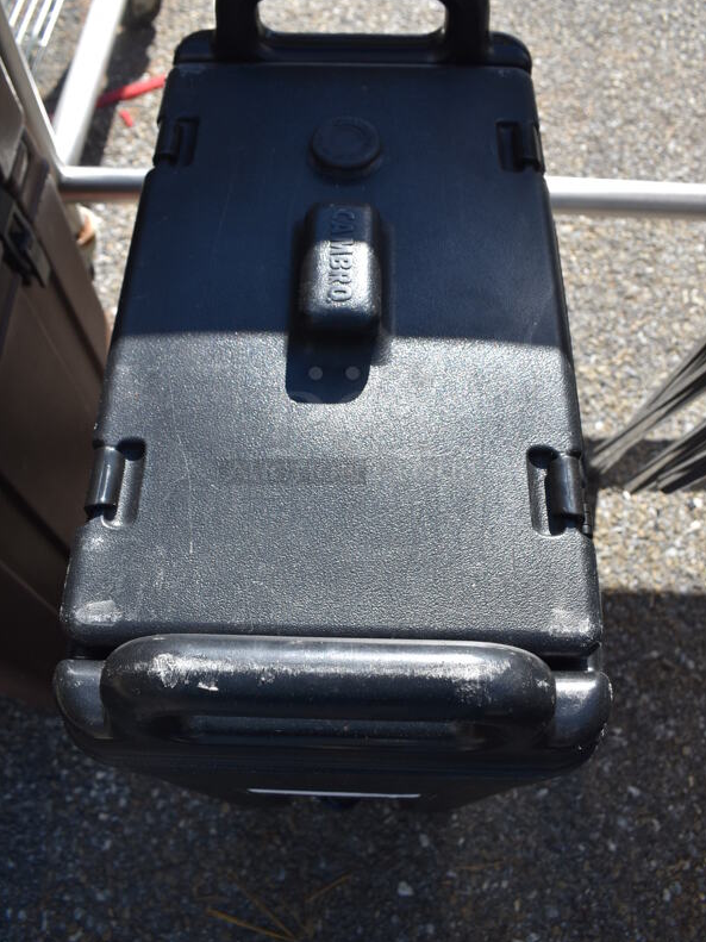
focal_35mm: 30
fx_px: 816
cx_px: 352
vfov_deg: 59.8
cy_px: 422
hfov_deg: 46.8
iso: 200
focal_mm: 18
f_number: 7.1
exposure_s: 1/320
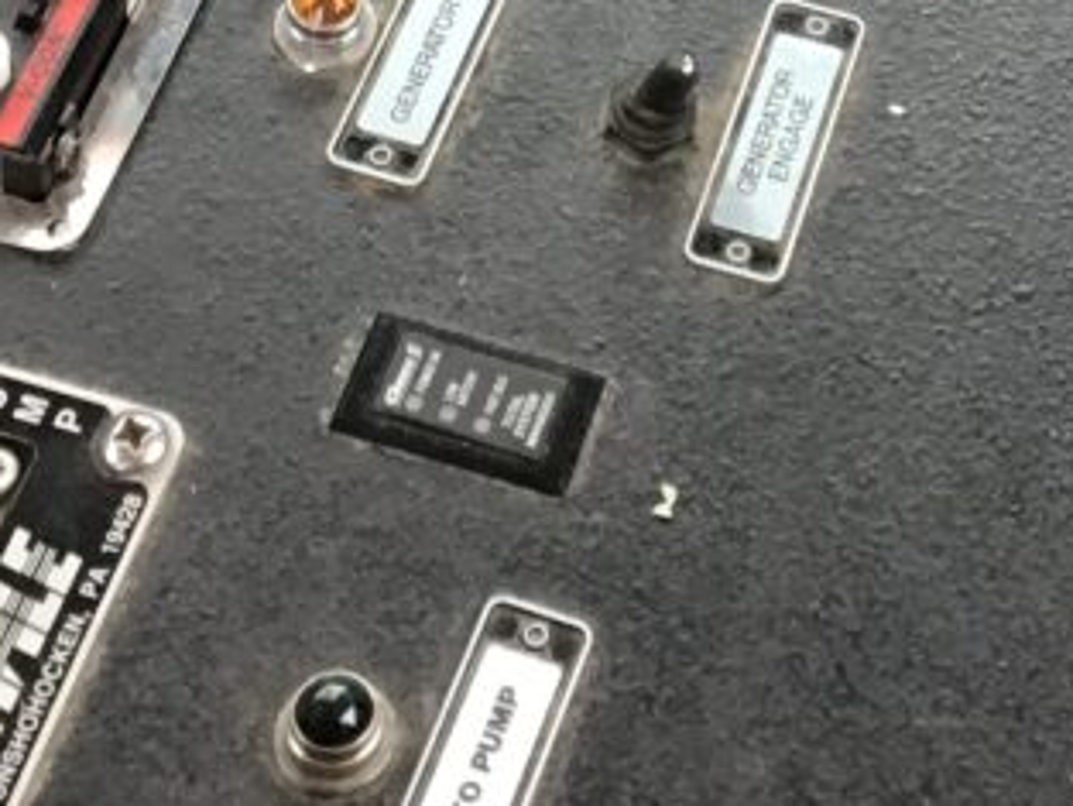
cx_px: 795
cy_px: -415
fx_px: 3597
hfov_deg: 16.9
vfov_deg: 12.2
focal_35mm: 116
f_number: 2.4
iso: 125
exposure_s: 1/33
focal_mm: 3.3
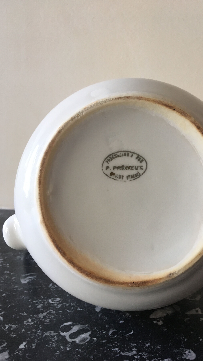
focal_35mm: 32
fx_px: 306
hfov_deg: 36.4
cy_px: 180
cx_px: 133
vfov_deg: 61.0
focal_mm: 4.15
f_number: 2.2
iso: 64
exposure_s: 1/33
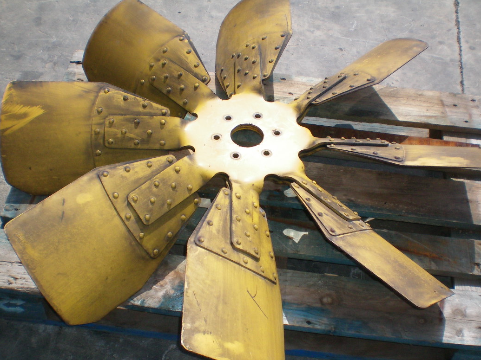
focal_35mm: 47
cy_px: 190
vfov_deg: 30.9
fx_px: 653
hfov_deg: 40.4
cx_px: 252
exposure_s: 1/640
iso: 64
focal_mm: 6.3
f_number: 4.6
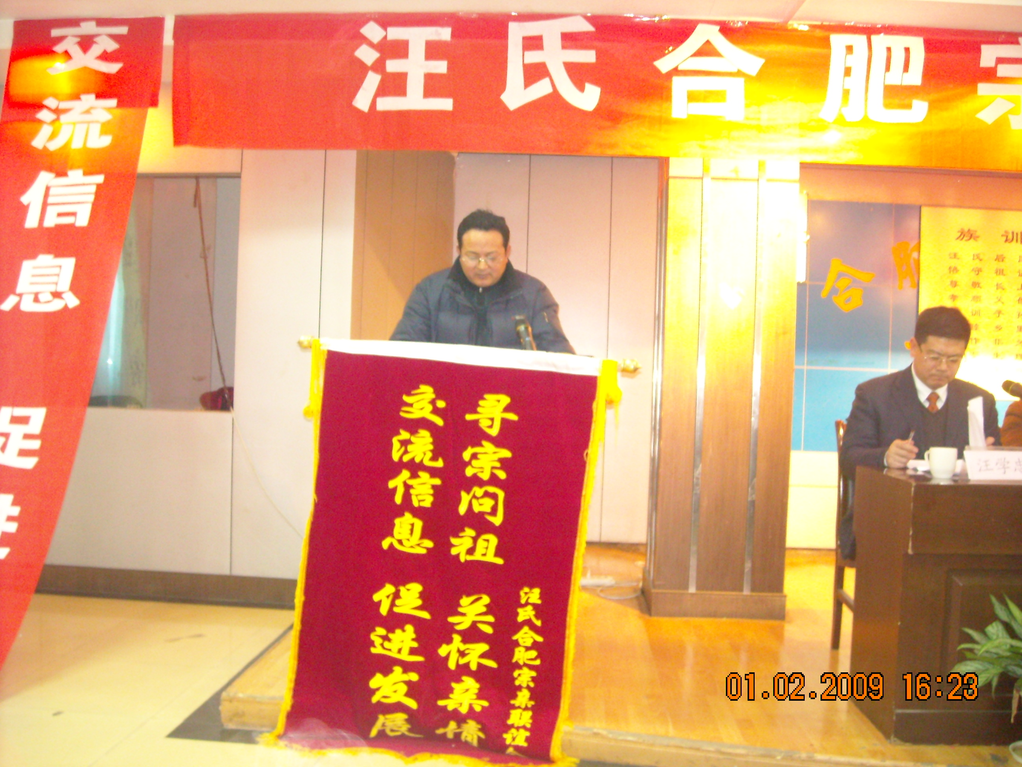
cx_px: 511
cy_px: 384
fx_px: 1033
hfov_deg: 52.6
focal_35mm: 35
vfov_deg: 40.7
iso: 496
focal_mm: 5.7
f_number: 2.8
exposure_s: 1/8
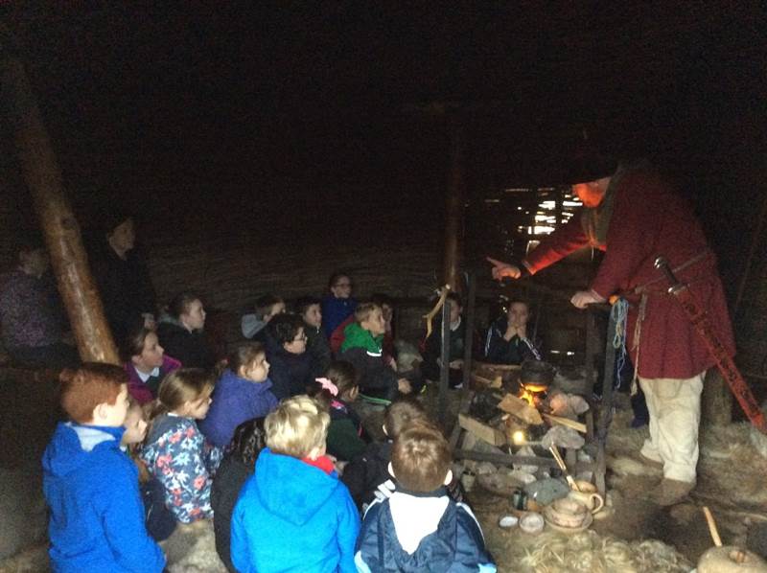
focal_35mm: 32
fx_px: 708
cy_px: 286
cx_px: 384
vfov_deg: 44.1
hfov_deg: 56.9
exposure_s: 1/17
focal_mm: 3.3
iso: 500
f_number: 2.4
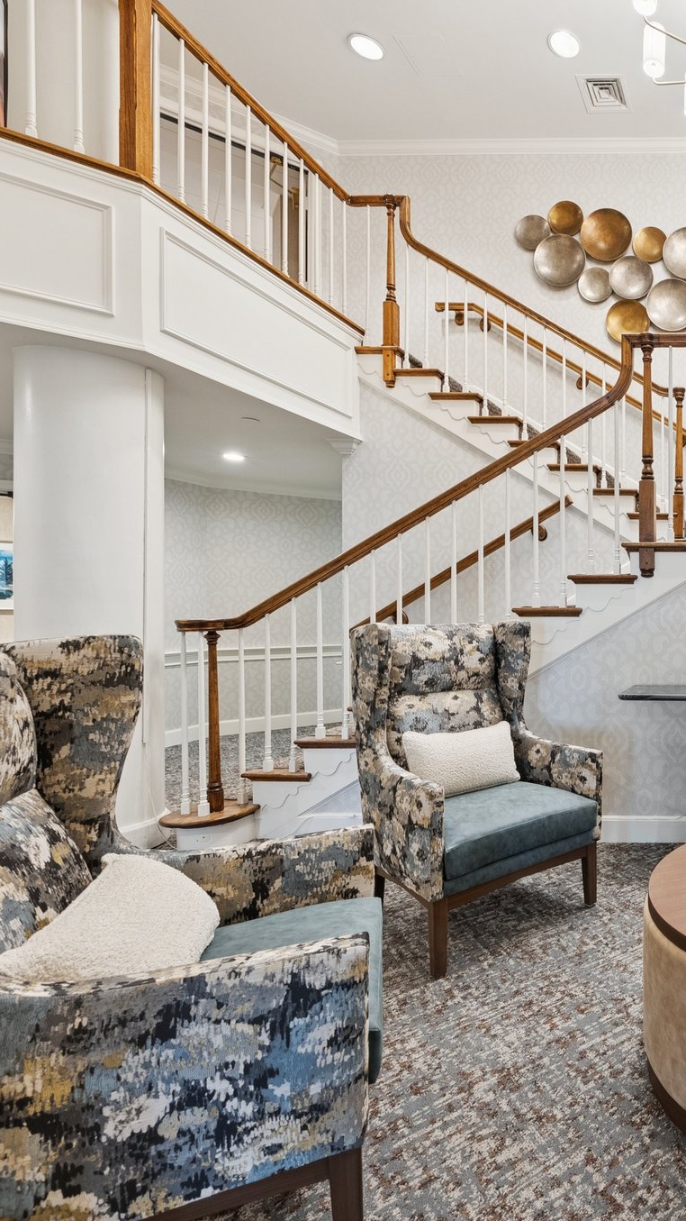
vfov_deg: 89.6
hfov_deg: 44.4
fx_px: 615
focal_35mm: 19
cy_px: 610
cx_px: 755
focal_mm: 12
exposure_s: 1/10
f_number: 7.1
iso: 640
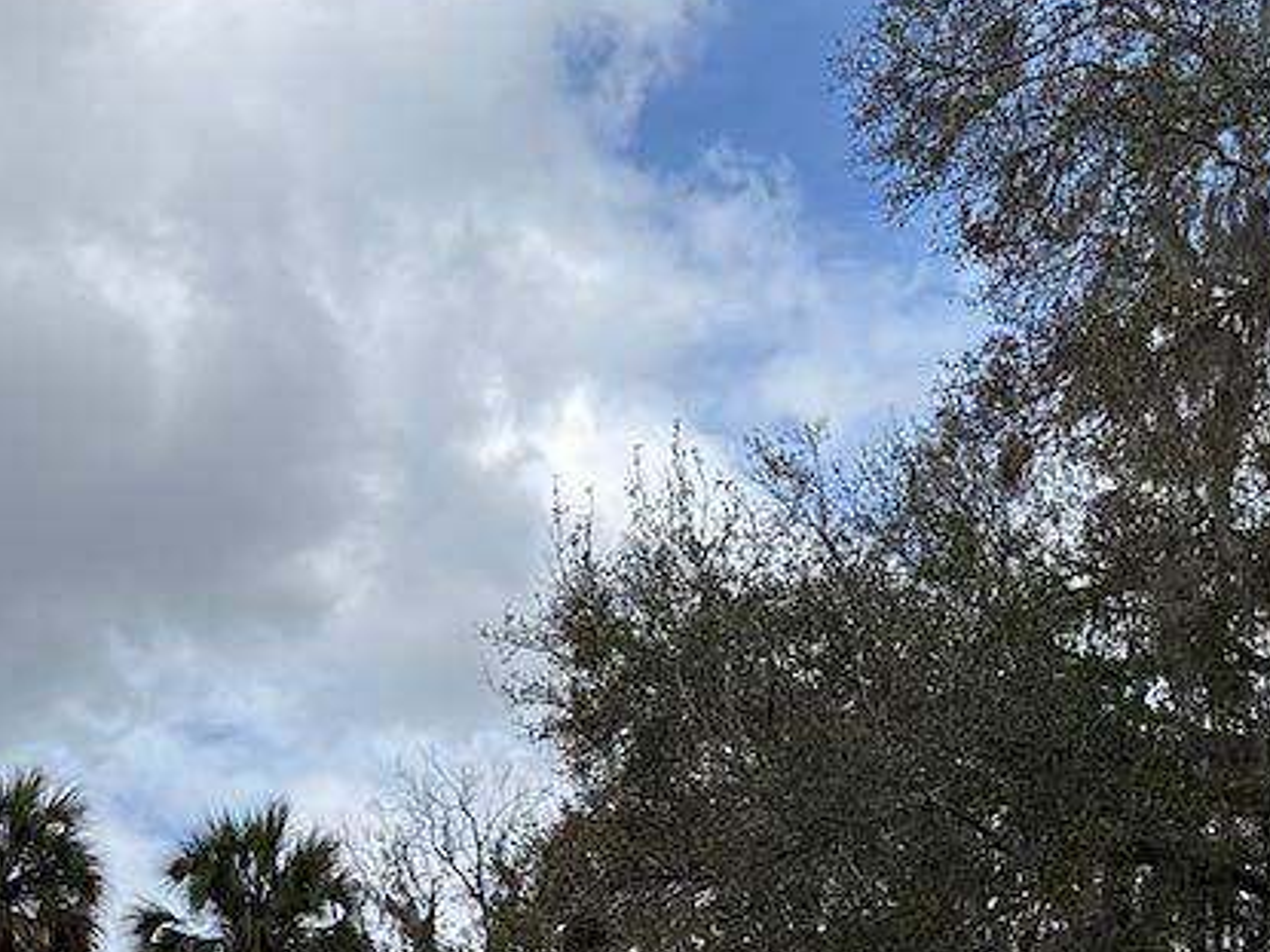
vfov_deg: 18.5
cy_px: 1231
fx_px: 2714
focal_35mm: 74
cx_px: 184
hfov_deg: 25.7
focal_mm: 6.76
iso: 80
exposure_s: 1/5714
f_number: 1.78
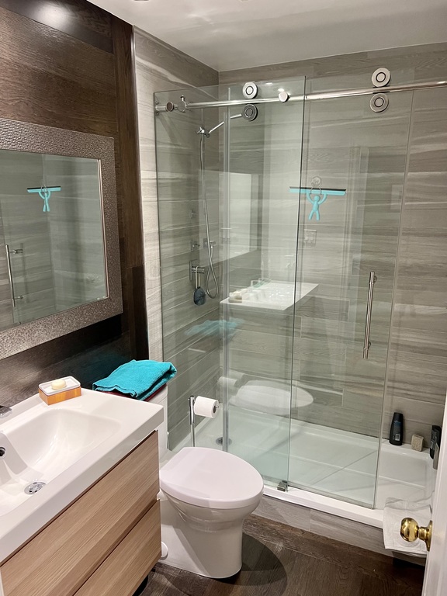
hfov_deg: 53.1
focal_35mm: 26
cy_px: 298
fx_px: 448
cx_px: 224
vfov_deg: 67.3
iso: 250
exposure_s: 1/60
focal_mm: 5.7
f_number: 1.5
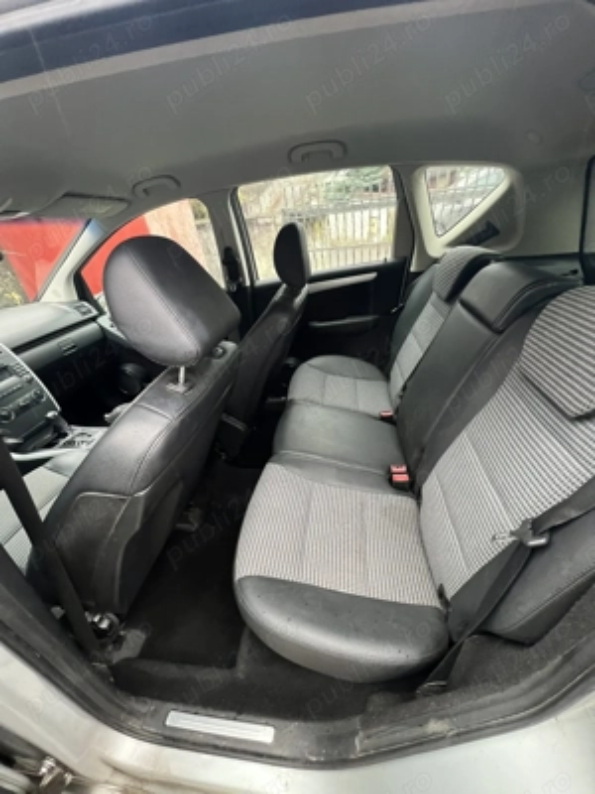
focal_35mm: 13
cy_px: 397
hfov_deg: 89.9
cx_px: 298
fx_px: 298
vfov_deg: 106.2
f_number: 1.8
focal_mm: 1.57
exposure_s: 1/60
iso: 500
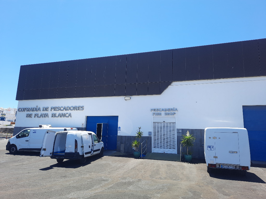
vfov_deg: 54.9
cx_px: 133
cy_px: 100
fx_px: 192
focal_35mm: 25
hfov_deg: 69.4
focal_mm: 4.6
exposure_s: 1/595
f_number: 2
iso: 32
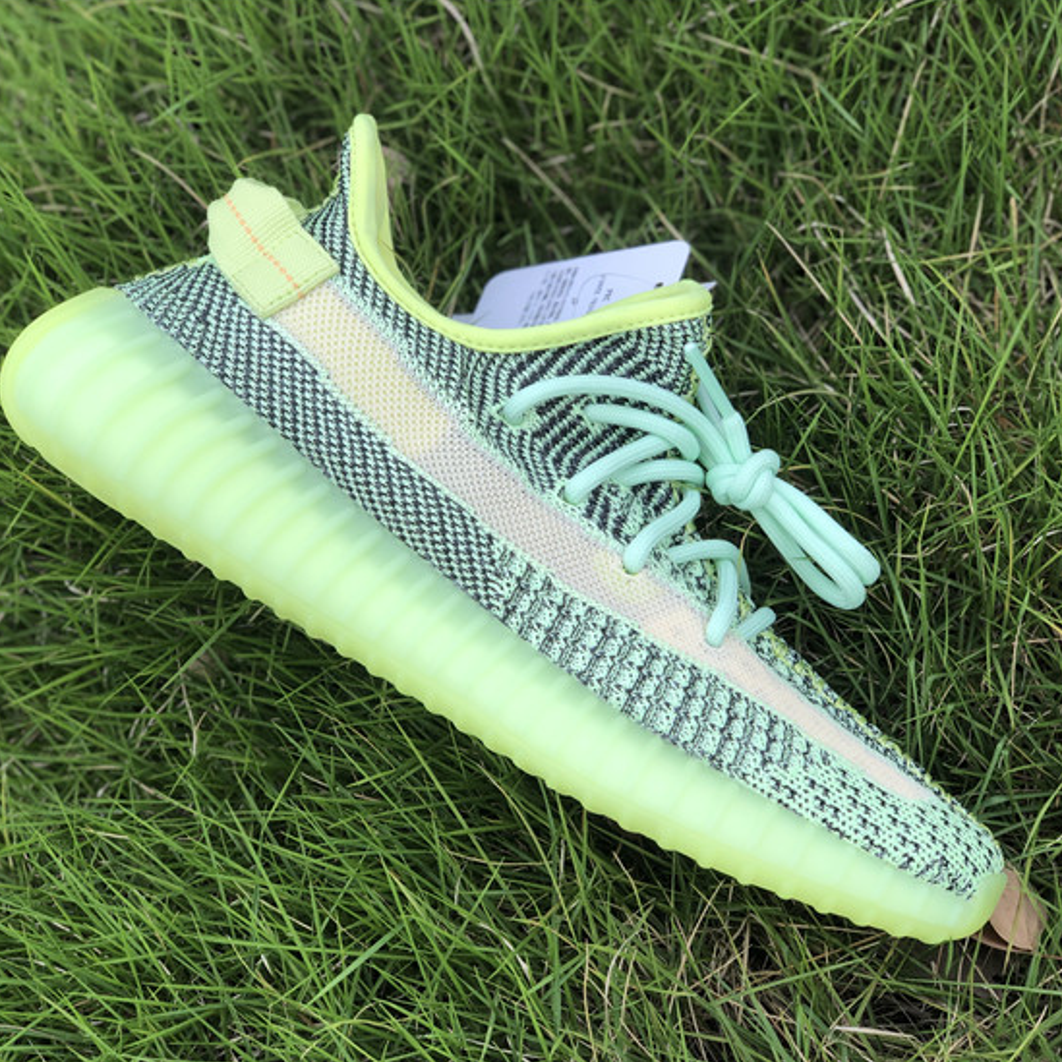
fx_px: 2152
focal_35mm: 62
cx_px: 549
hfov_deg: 27.7
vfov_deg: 27.7
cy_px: 529
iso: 16
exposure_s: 1/197
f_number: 2.4
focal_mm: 6
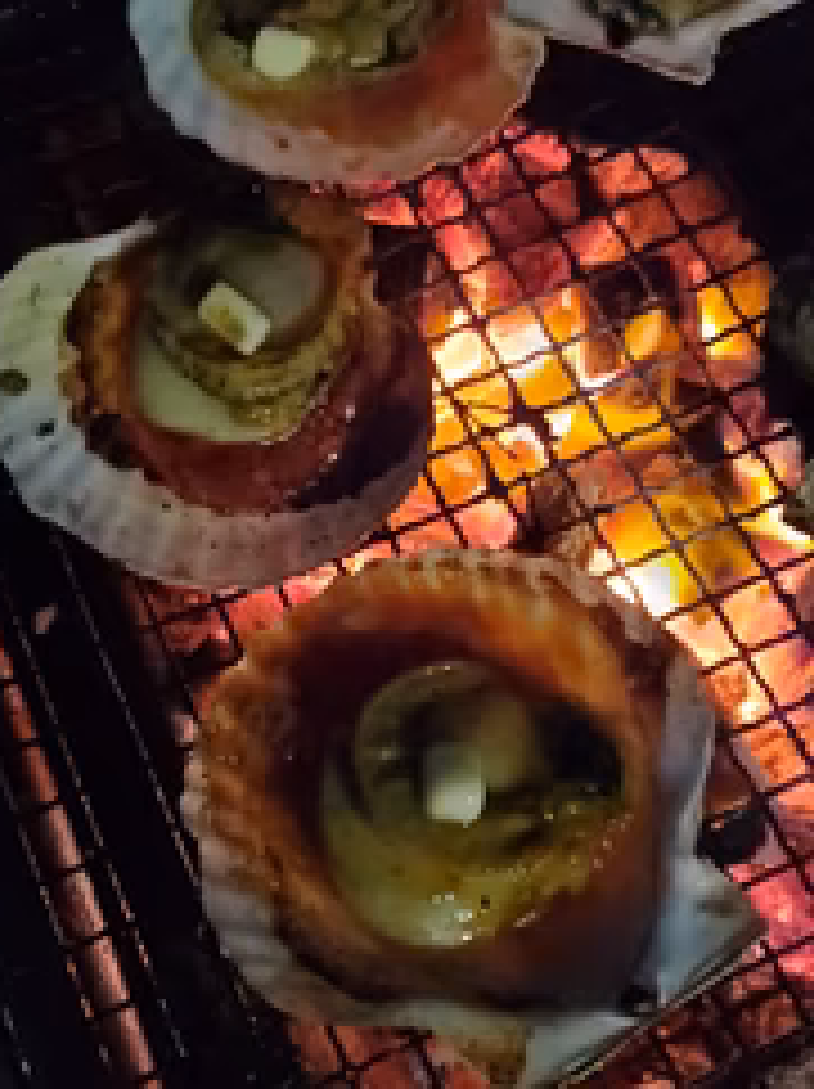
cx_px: 328
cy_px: 558
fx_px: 1351
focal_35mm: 43
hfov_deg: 33.4
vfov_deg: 43.9
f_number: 1.5
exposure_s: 1/59
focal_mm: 4.3
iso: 1250
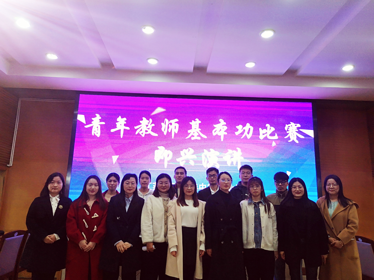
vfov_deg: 51.4
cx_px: 187
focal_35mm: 27
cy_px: 140
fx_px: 292
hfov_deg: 65.3
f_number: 1.8
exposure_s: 1/100
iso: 64
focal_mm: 3.95
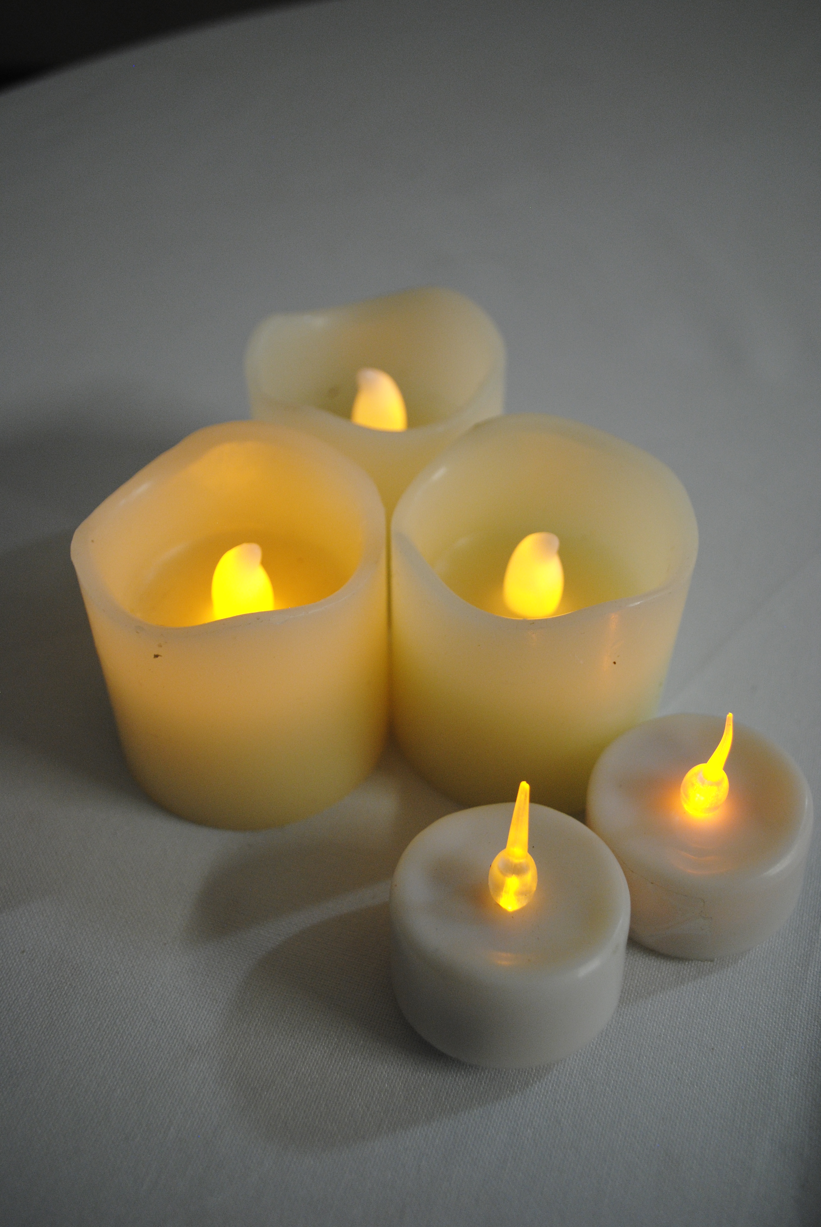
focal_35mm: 36
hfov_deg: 37.0
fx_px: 1228
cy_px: 614
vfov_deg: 53.1
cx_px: 410
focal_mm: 24
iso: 450
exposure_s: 1/30
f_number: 4
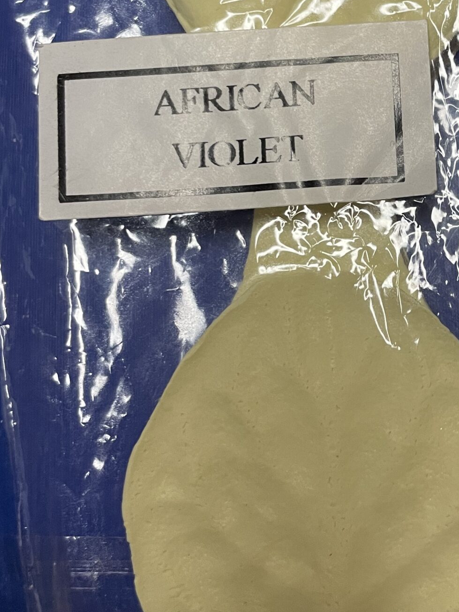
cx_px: 405
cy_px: 237
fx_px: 902
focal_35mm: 51
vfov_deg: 37.3
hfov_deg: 27.6
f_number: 1.6
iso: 125
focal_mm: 4.2
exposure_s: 1/60
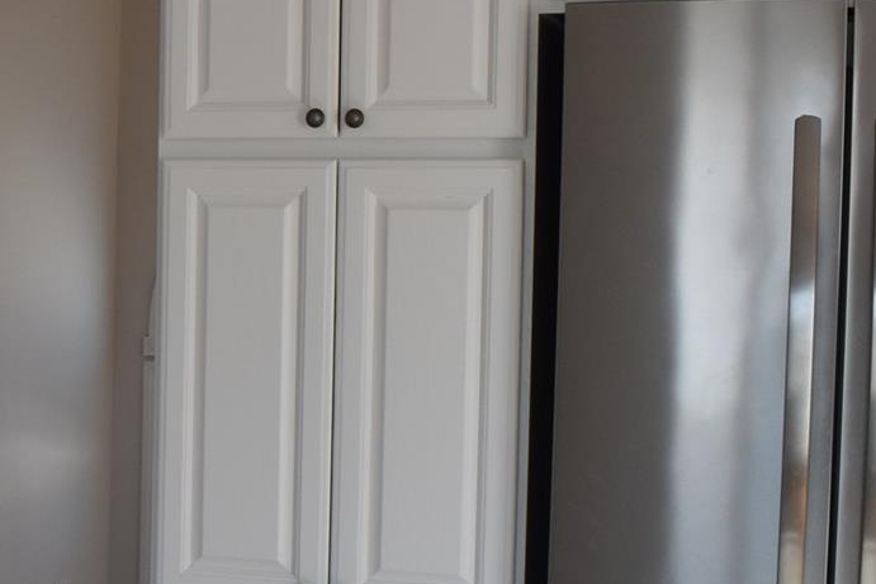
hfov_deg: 23.9
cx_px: -61
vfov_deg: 17.1
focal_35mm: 80
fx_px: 1947
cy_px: 331
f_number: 6.3
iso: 400
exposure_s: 1/160
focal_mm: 18
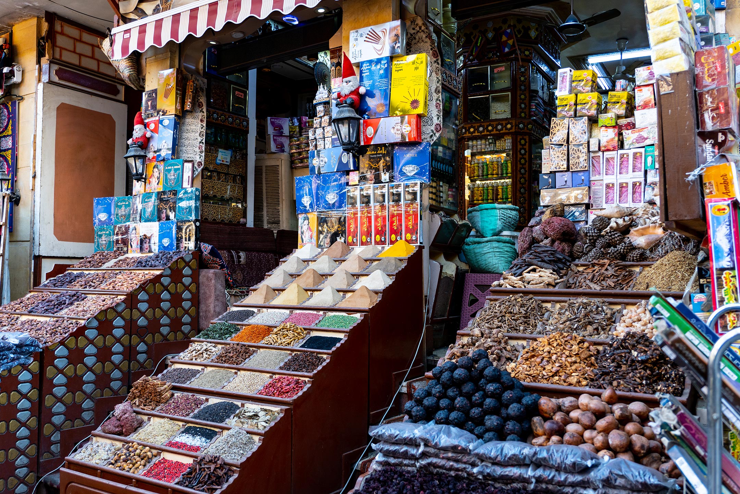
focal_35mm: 32
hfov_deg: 59.5
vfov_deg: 41.7
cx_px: 370
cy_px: 247
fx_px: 647
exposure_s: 1/80
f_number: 2.8
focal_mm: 21
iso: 160
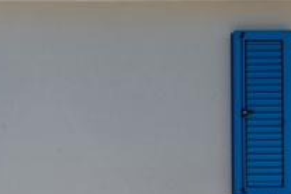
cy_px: 527
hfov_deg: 14.1
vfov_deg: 8.6
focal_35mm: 139
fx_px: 1123
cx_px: -93
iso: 100
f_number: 4.5
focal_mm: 24
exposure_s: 1/1600
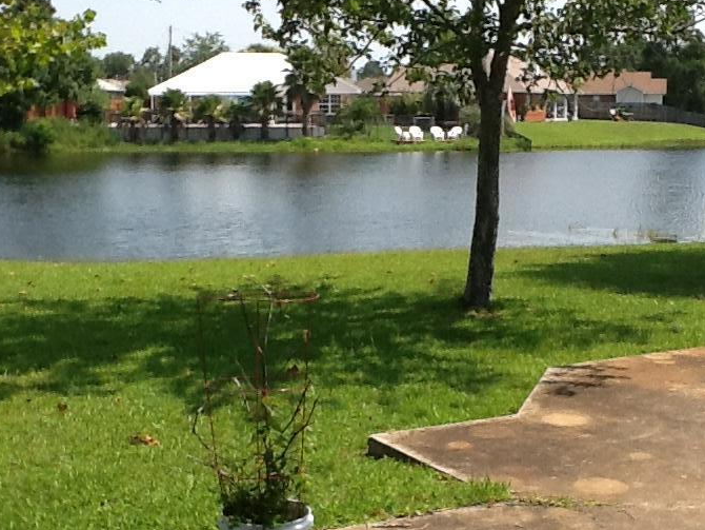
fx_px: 1284
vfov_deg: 23.2
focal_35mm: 63
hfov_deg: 30.7
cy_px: 364
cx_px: 372
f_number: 2.4
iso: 40
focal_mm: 2.03
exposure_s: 1/1029
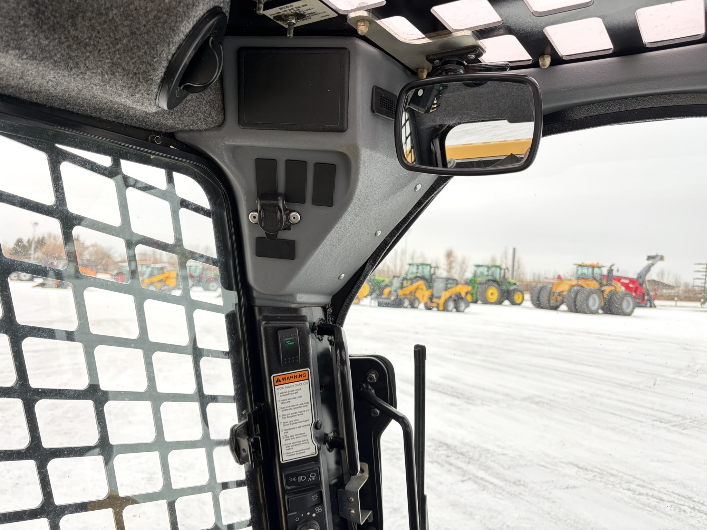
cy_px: 265
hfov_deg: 67.3
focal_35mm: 26
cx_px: 354
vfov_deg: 53.1
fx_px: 531
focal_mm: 5.96
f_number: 1.6
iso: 125
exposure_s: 1/180
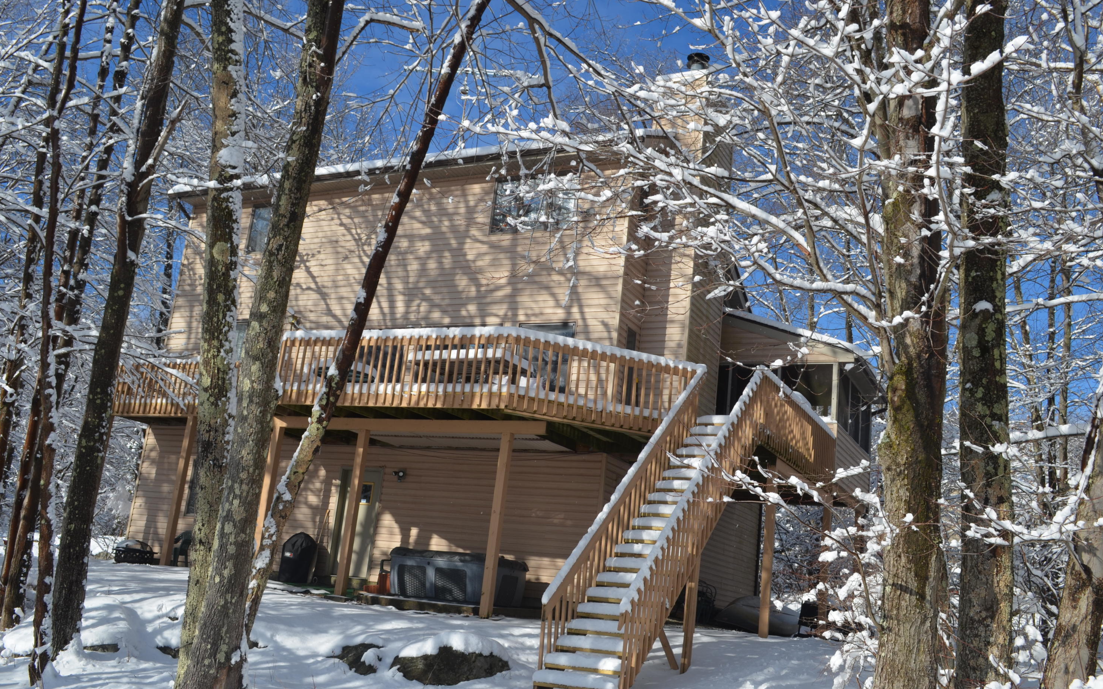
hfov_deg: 56.7
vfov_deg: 37.3
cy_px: 347
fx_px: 1022
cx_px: 550
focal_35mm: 34
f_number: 9
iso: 100
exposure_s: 1/320
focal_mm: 22
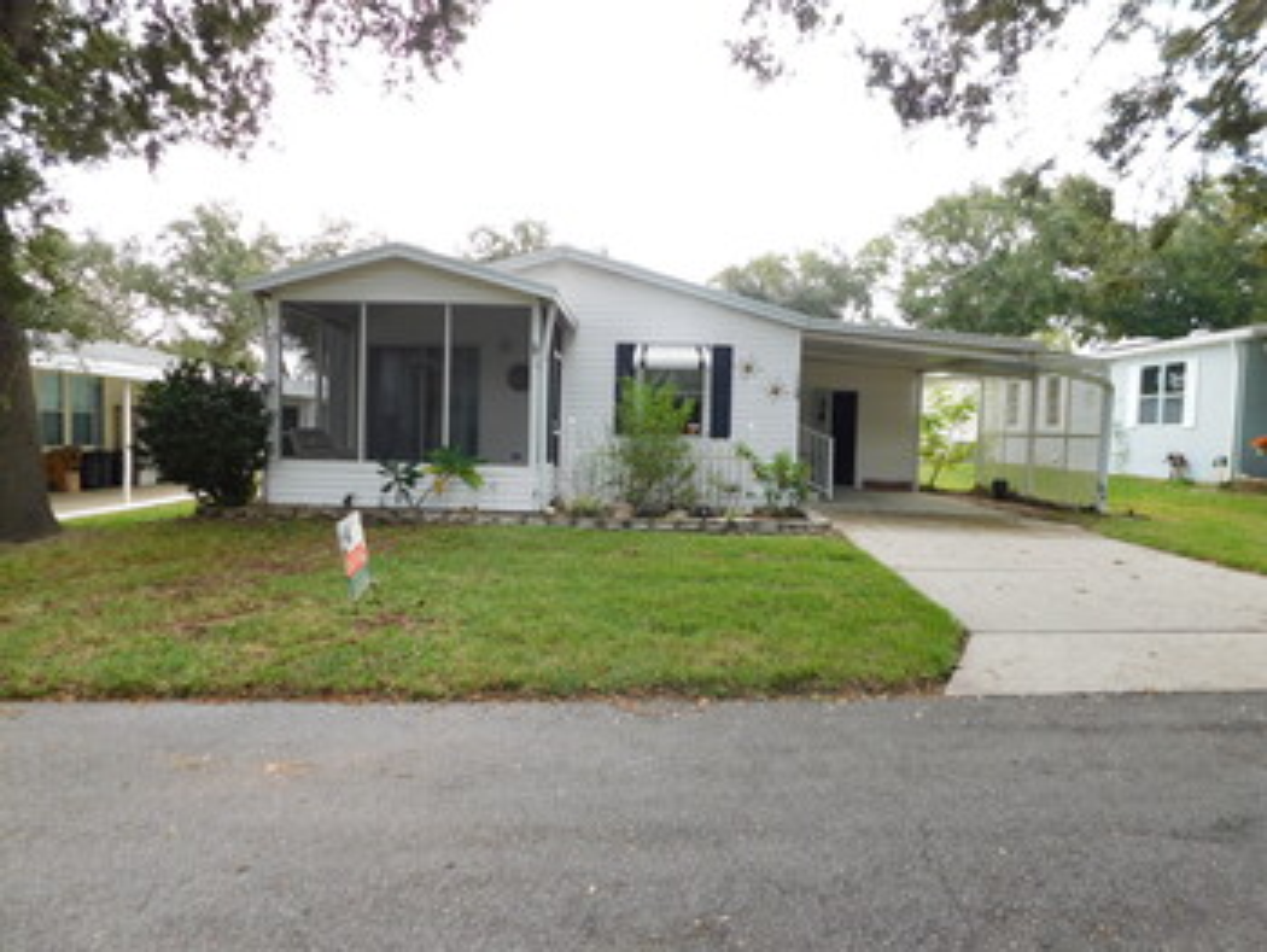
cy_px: 476
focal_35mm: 23
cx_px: 634
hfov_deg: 73.9
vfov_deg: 58.9
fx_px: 842
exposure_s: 1/200
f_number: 3
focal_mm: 4
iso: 125
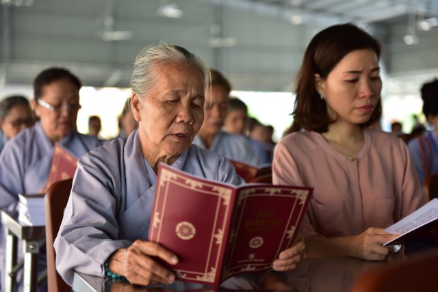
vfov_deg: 19.5
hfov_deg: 28.8
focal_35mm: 70
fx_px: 852
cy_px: 146
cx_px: 219
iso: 200
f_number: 2.8
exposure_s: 1/125
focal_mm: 70
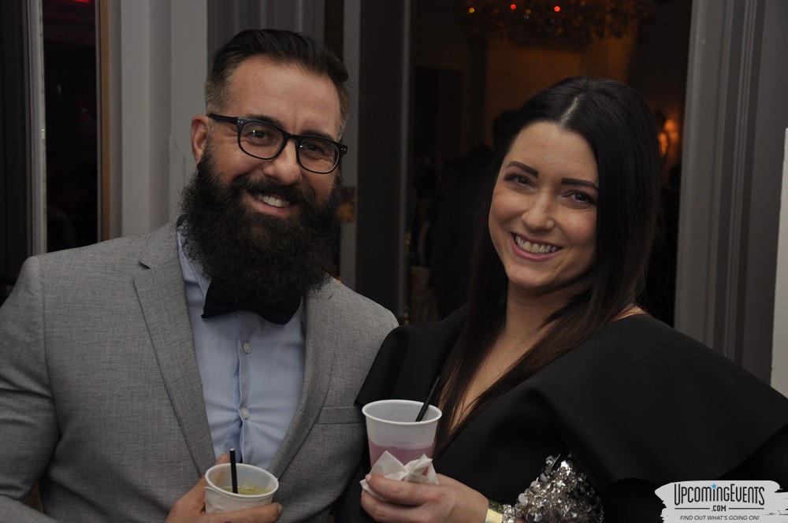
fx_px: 1148
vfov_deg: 25.7
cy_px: 262
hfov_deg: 37.9
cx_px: 394
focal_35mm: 52
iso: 400
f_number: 5
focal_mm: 35
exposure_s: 1/60
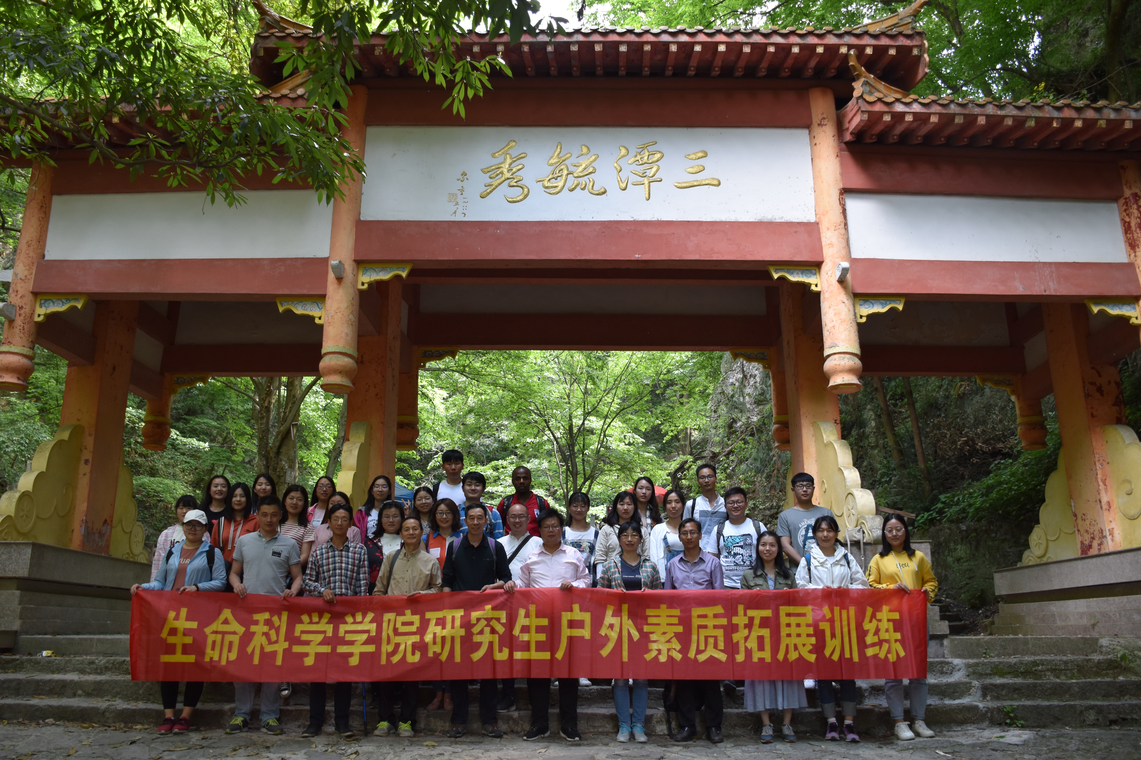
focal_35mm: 27
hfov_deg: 67.4
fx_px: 856
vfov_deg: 47.9
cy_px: 380
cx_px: 570
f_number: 5
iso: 400
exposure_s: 1/100
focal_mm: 18
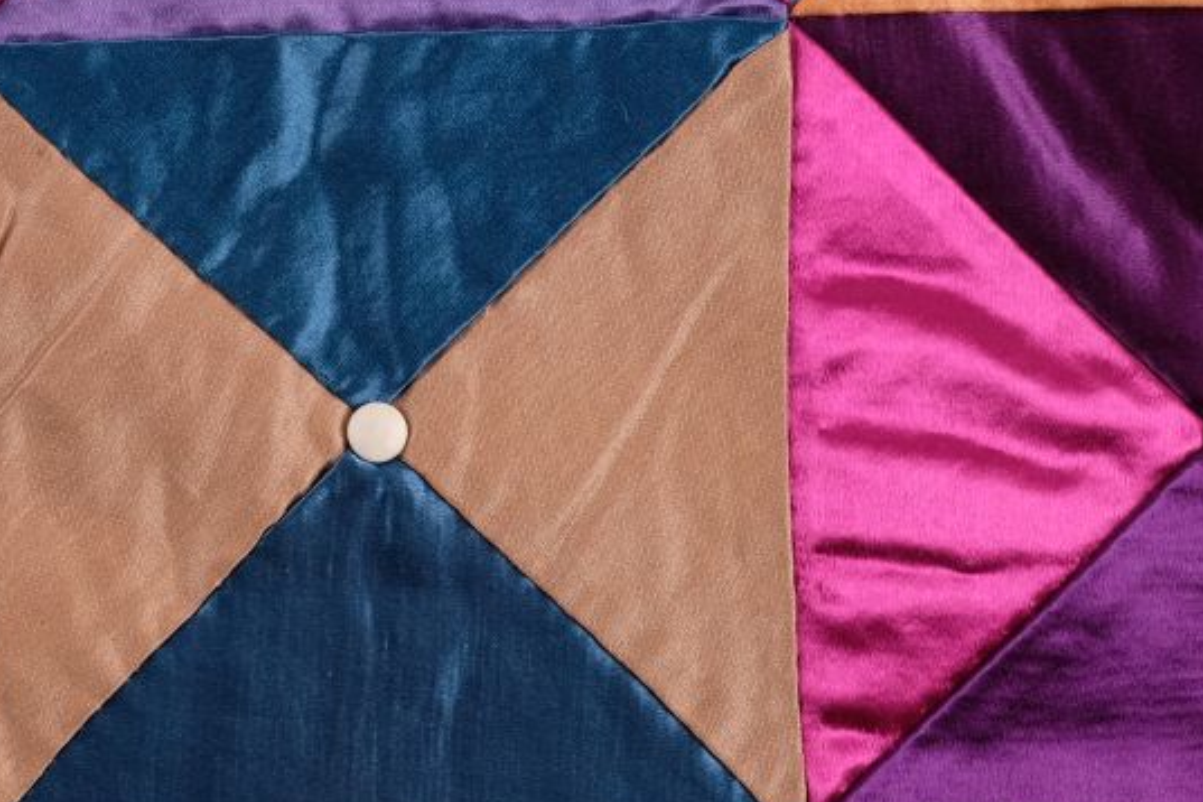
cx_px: 302
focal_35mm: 232
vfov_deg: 5.9
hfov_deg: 8.9
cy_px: -94
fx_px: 7752
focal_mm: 55
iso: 200
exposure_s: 1/125
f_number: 8
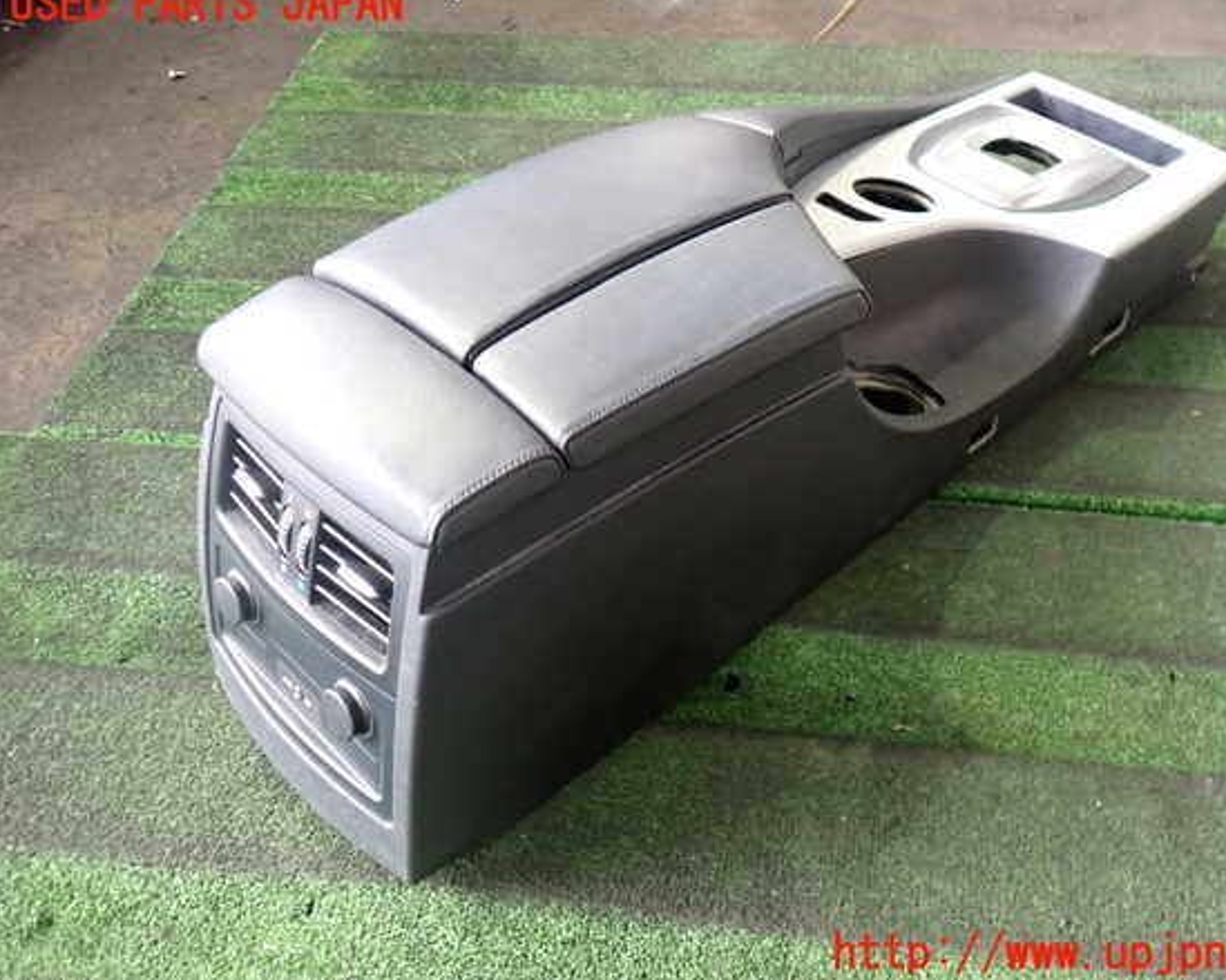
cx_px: 668
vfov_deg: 45.8
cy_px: 480
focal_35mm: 32
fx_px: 1161
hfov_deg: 55.6
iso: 400
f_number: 2.3
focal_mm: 5.4
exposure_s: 1/30
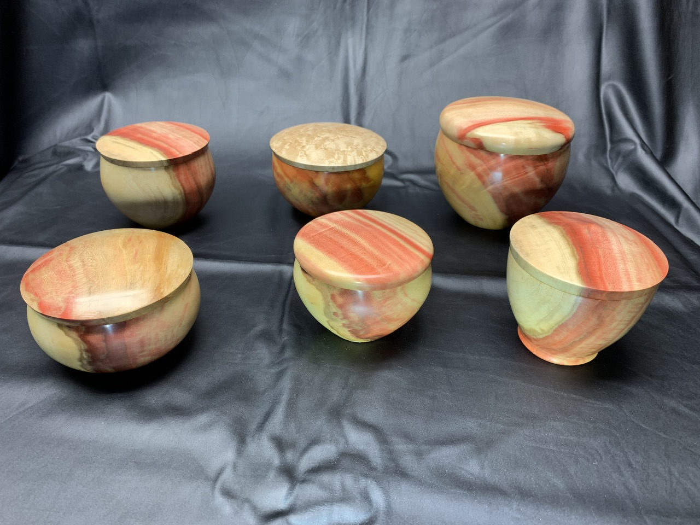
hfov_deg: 67.3
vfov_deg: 53.1
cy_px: 262
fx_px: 526
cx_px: 350
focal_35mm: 26
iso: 64
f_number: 1.8
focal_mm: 4.25
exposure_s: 1/120
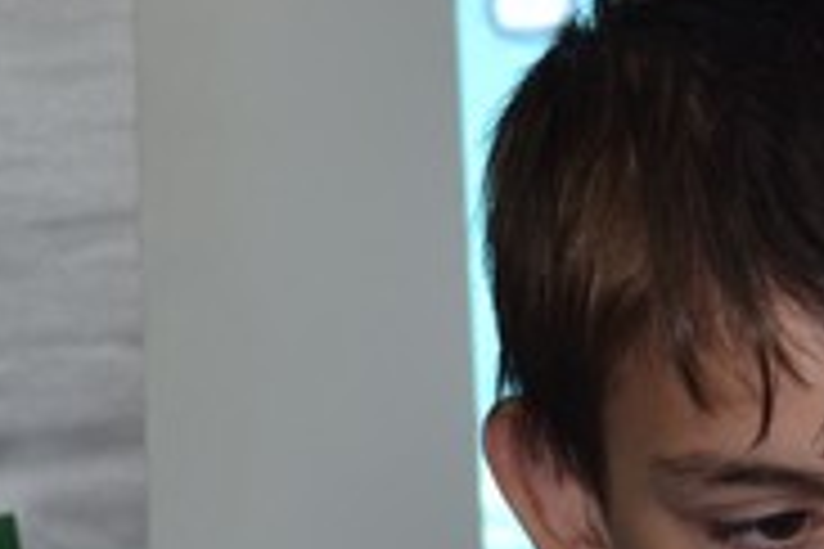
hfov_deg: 13.8
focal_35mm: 143
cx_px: 1076
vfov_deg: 9.6
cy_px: 452
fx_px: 3273
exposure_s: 1/60
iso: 640
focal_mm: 26
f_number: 4.2
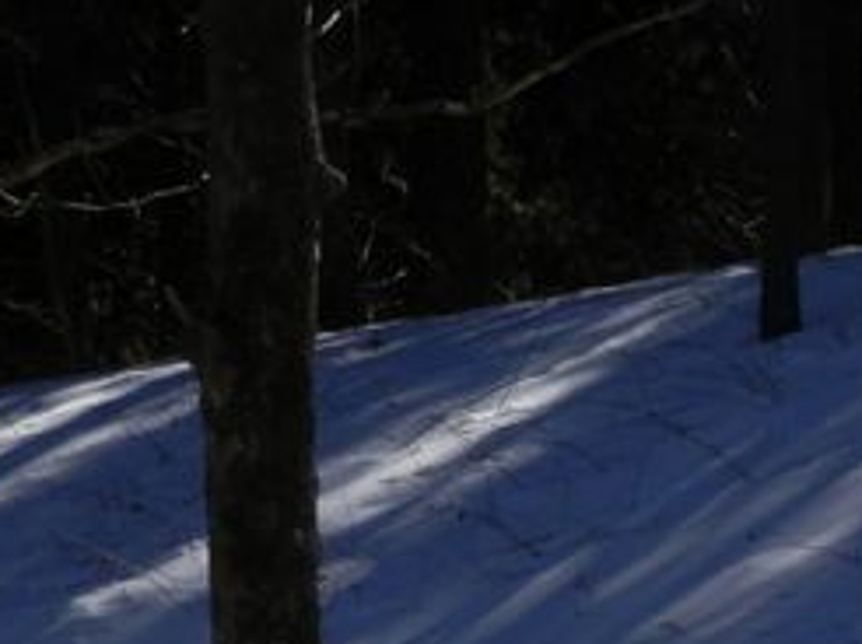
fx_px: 12464
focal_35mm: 501
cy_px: 878
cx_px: 743
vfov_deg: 3.0
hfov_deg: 4.0
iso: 80
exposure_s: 1/640
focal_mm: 27.5
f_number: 5.5
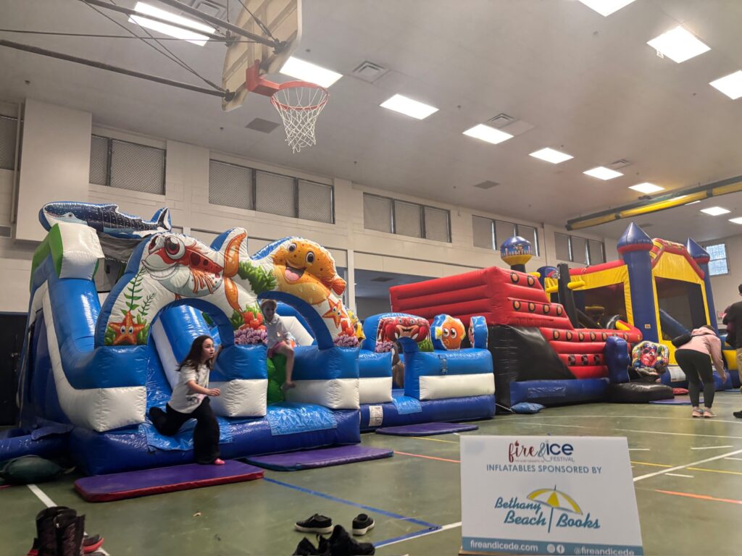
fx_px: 557
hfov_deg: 67.3
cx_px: 371
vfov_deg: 53.1
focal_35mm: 26
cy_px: 278
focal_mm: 5.96
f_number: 1.6
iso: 250
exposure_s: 1/60
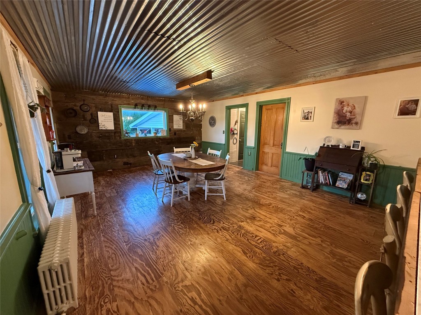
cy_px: 158
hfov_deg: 102.1
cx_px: 210
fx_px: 170
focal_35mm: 14
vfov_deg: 85.7
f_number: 2.2
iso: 640
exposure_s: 1/60
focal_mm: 2.22
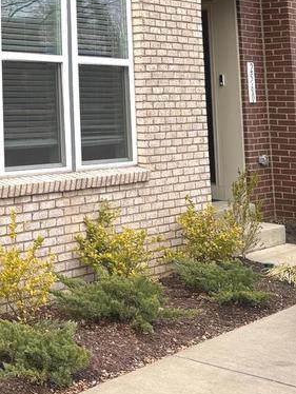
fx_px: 854
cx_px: -130
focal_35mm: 75
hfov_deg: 17.9
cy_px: -17
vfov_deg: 24.6
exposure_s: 1/402
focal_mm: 5.96
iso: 50
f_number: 1.6
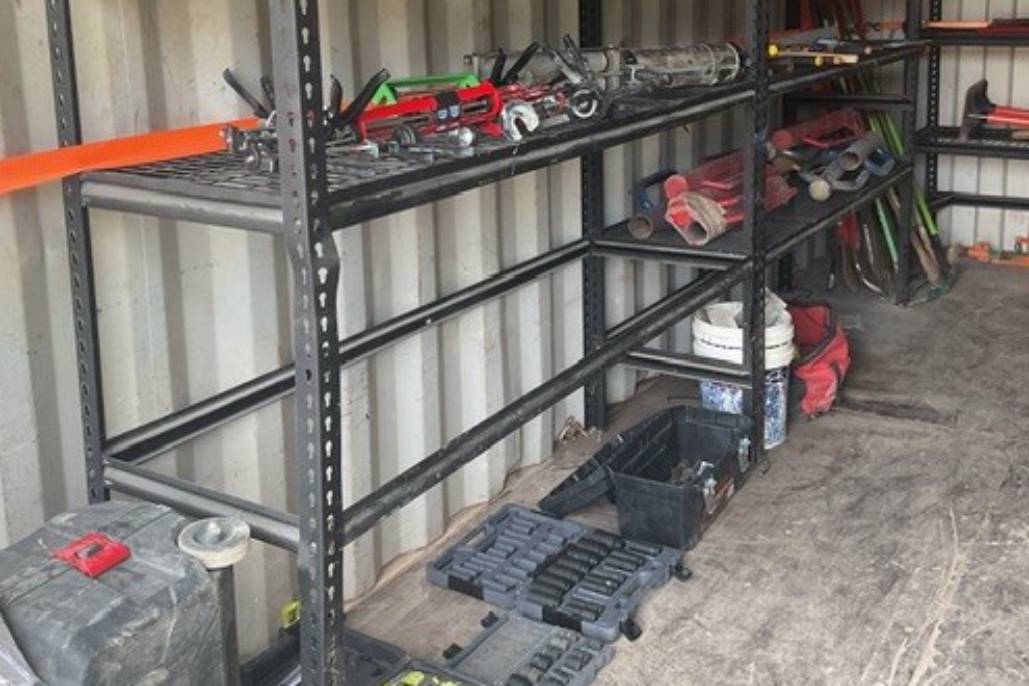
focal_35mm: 39
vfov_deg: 33.7
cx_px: 507
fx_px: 1115
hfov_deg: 49.6
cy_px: 193
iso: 64
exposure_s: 1/120
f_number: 1.8
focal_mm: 3
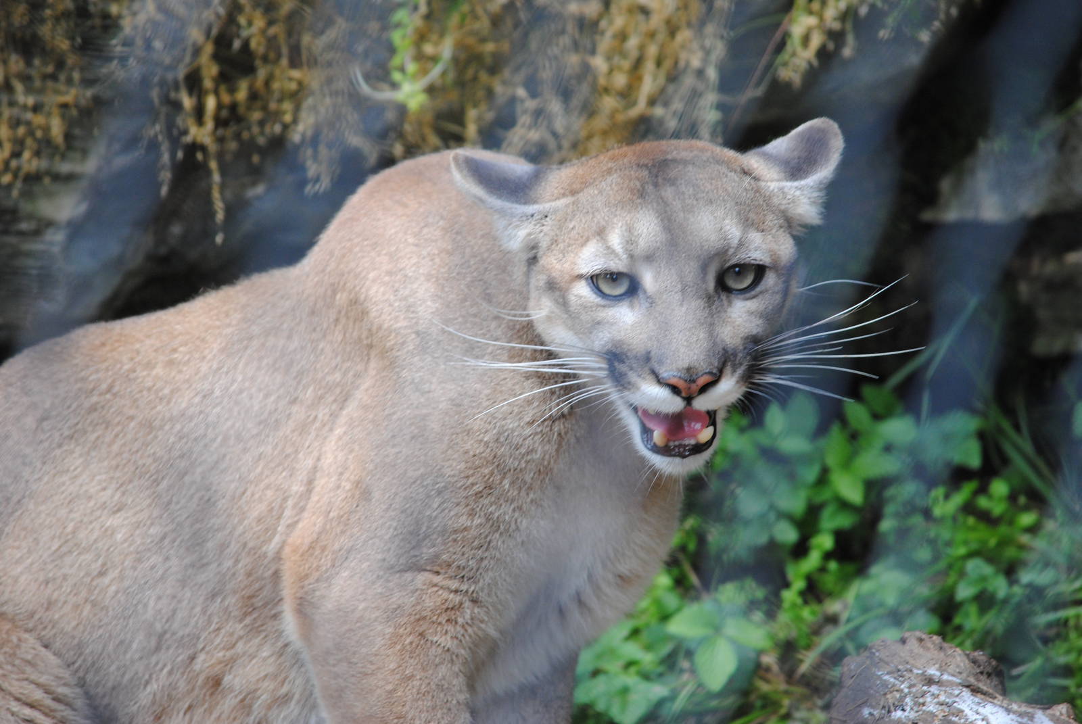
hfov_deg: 7.4
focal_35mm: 278
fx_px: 8350
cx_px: 541
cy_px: 362
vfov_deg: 5.0
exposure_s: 1/200
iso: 400
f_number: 5
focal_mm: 185
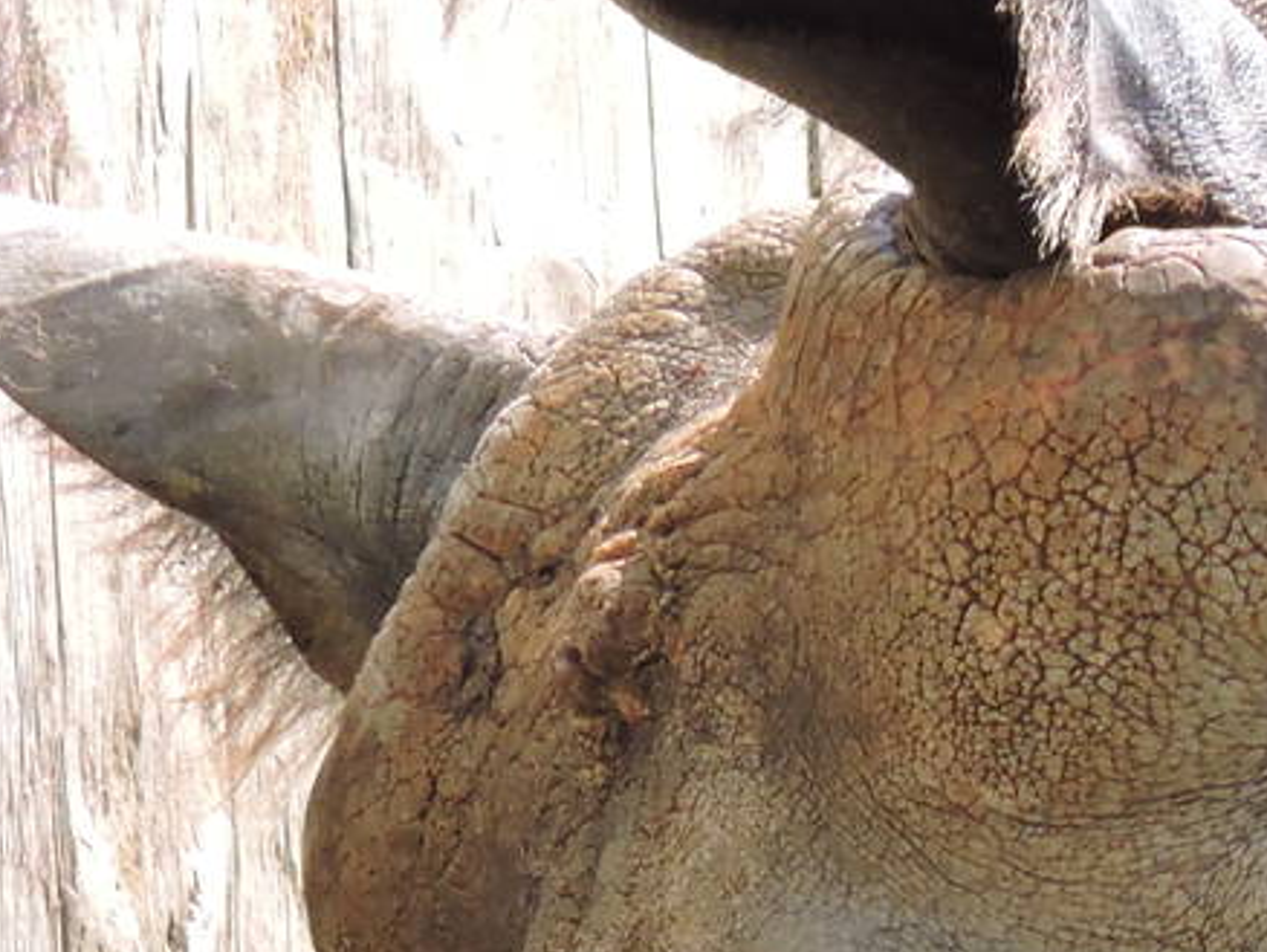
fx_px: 100307
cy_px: 1658
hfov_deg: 0.7
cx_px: 741
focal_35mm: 2739
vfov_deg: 0.5
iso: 280
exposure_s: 1/400
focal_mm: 133.8
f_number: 5.1
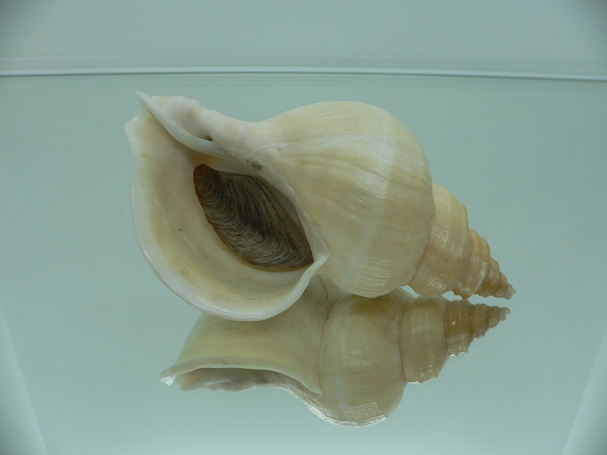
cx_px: 304
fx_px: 614
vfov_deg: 40.7
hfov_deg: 52.6
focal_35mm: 35
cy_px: 228
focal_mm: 4.6
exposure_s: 1/60
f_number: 2.8
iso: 80
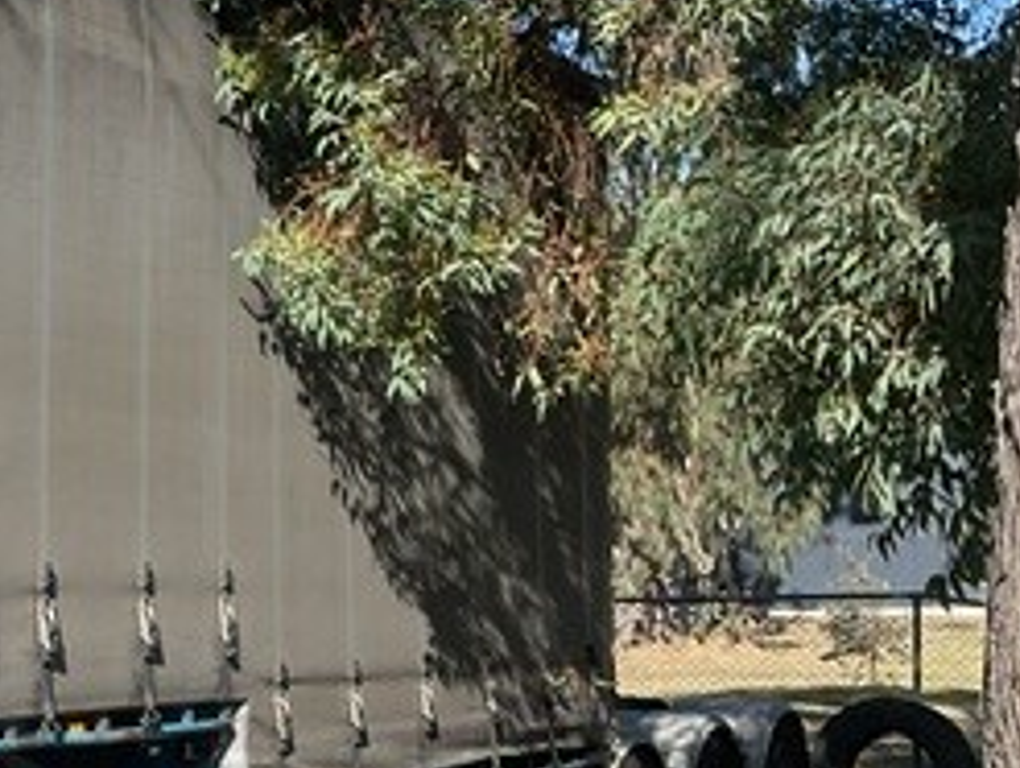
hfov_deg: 23.9
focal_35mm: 75
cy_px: 401
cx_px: -169
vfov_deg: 19.7
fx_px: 2213
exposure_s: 1/1984
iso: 16
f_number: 1.8
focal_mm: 3
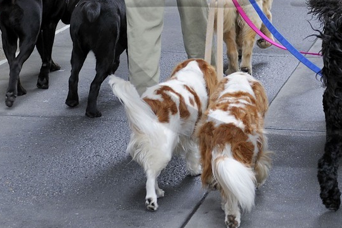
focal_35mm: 130
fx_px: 1235
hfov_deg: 15.6
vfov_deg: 10.2
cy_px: -96
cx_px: 305
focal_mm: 44
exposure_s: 1/320
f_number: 3.2
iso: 400
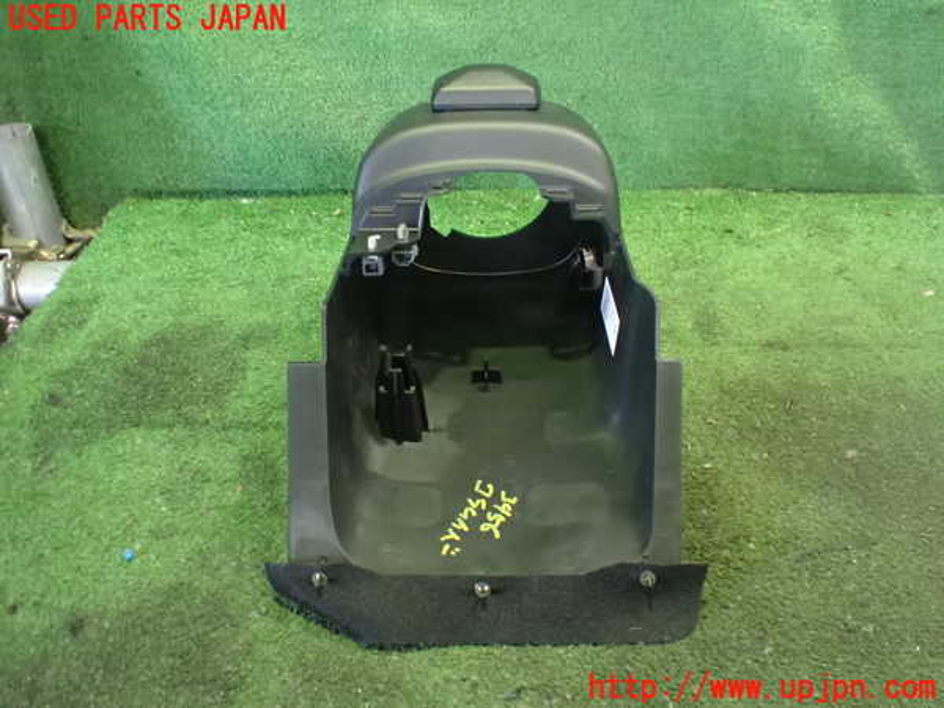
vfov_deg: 46.8
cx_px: 472
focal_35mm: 30
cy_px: 354
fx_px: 818
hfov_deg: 60.0
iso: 1250
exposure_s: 1/30
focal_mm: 5.4
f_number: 2.3
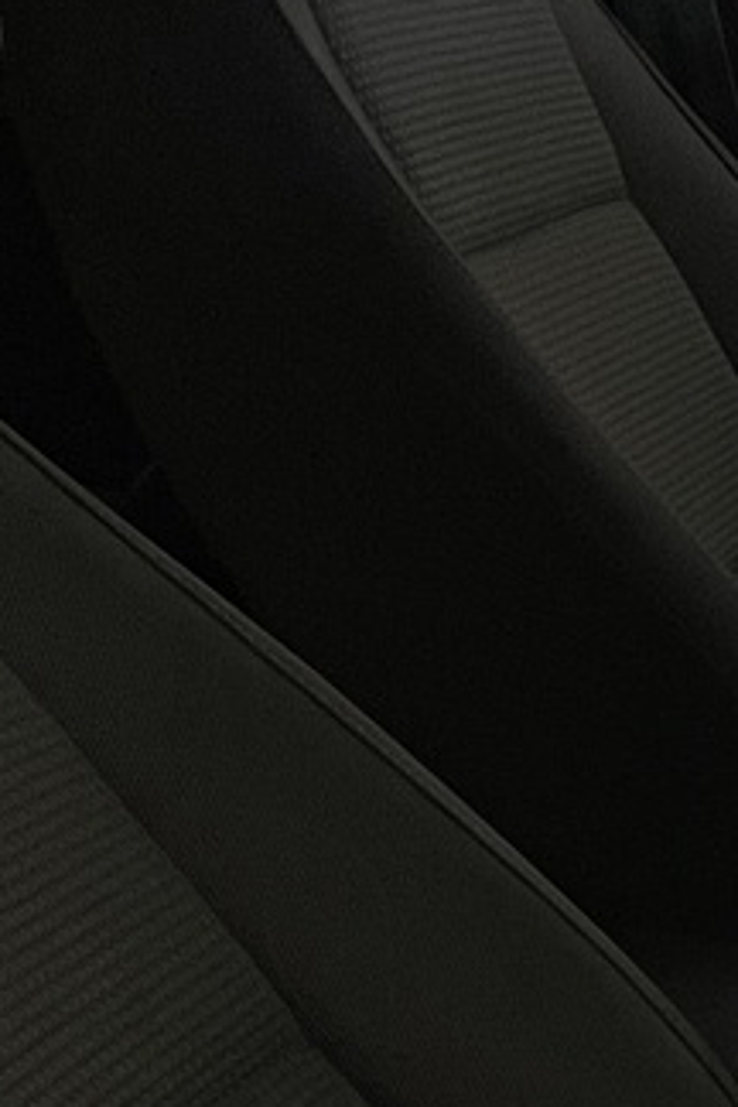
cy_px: 1469
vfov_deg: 16.1
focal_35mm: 120
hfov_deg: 10.3
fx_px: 3690
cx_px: 1616
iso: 125
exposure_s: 1/50
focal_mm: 4.2
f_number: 1.6
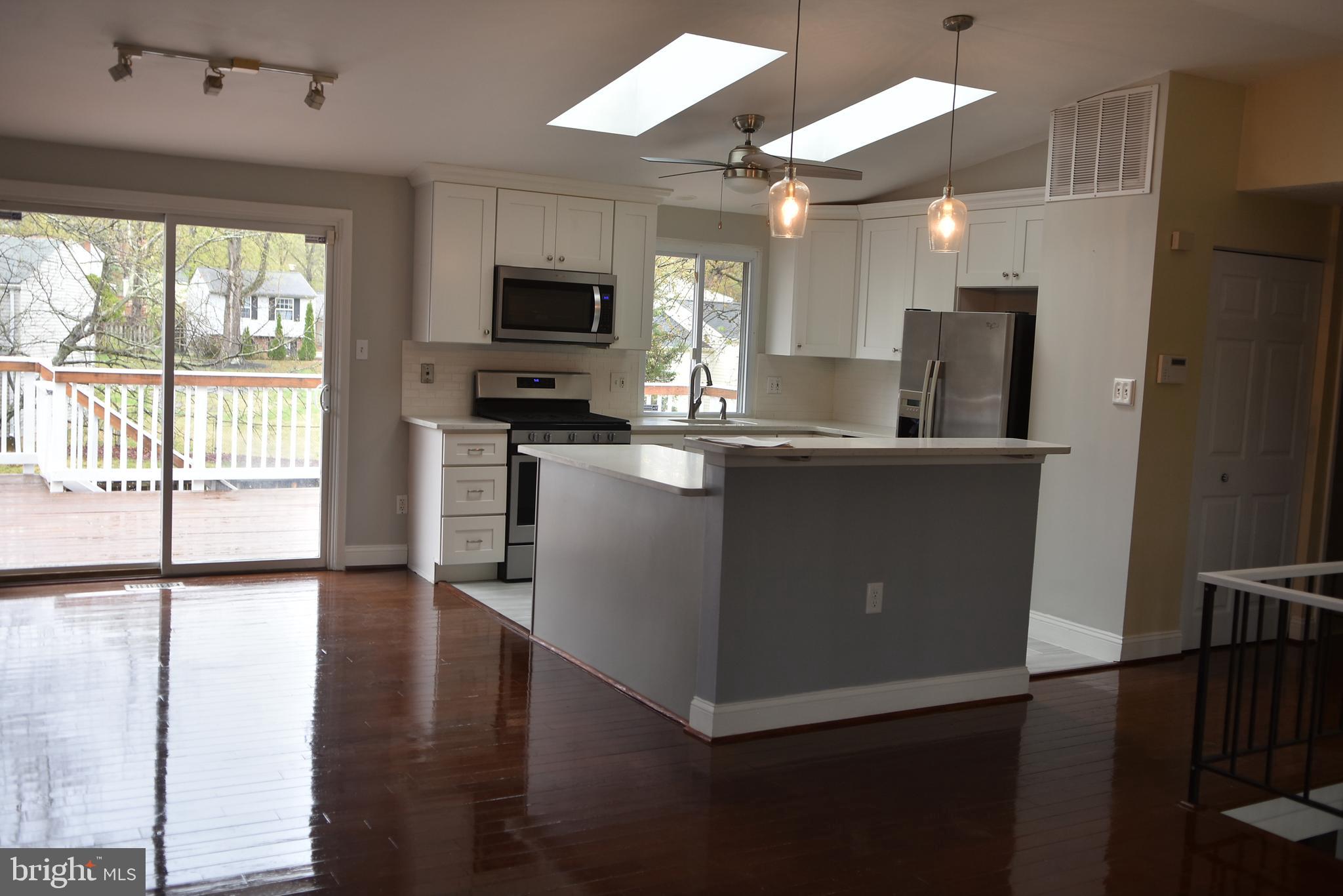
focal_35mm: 33
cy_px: 448
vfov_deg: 40.0
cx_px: 672
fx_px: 1231
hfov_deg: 57.2
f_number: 2.8
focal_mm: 22
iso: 125
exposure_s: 1/30
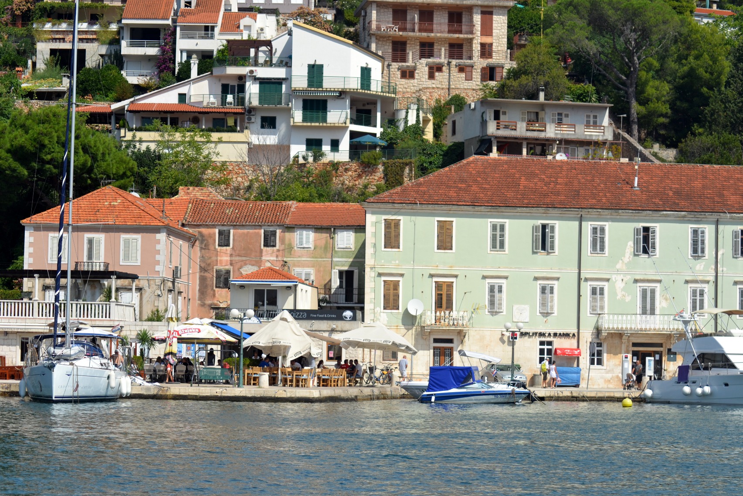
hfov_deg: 19.5
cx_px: 372
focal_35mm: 105
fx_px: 2167
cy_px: 248
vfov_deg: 13.0
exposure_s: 1/640
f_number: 6.3
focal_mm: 70
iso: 100
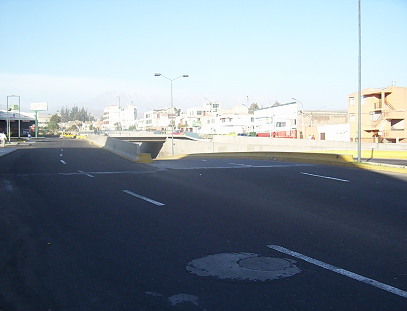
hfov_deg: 47.6
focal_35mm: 39
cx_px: 204
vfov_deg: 37.2
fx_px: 462
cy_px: 156
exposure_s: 1/419
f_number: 3.84
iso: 100
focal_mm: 5.26
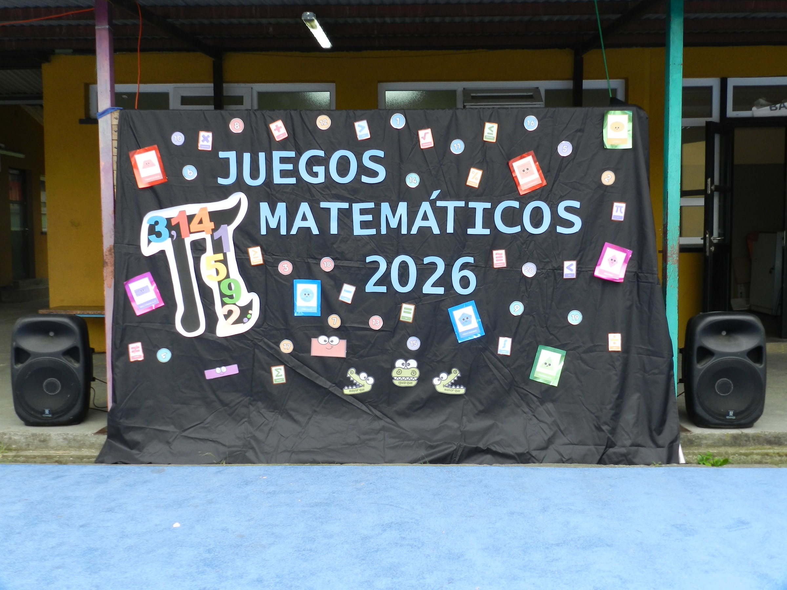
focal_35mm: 32
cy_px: 295
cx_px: 394
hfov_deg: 56.8
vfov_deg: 44.2
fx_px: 728
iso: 160
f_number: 4
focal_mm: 5.6
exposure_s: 1/100
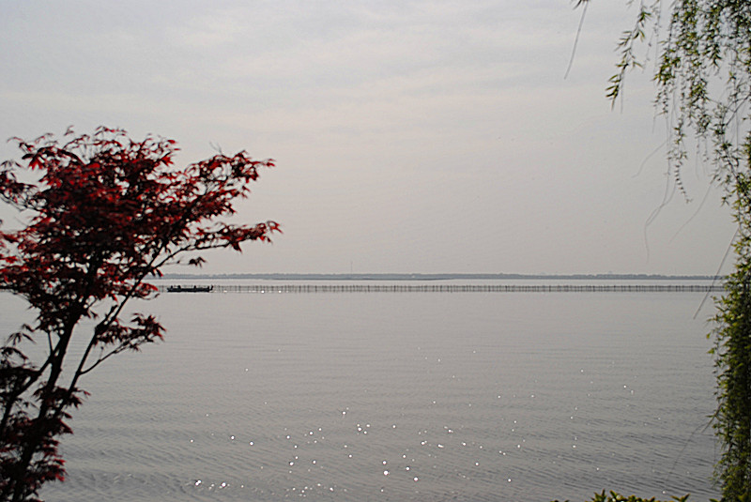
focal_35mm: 48
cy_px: 251
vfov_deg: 28.1
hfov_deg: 41.1
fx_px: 1002
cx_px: 376
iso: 100
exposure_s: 1/800
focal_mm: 32
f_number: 8
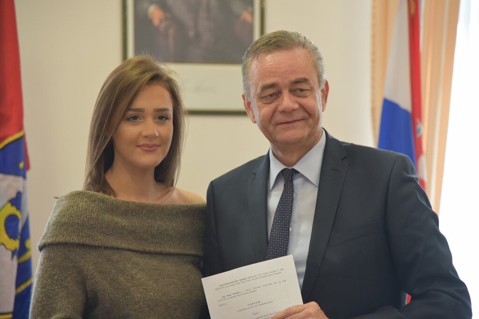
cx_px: 240
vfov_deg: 12.2
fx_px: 1490
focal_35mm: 112
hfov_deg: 18.3
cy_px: 160
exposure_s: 1/60
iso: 2000
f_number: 4
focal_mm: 112
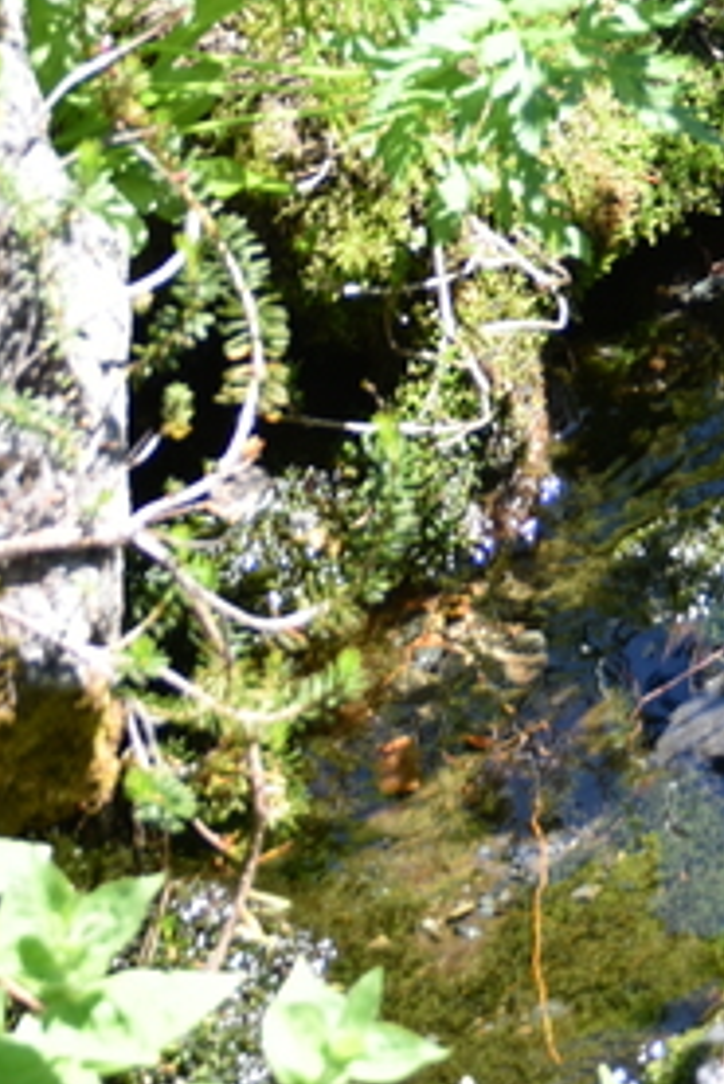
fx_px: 9460
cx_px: 904
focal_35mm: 314
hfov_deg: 4.4
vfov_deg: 6.5
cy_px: -235
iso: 140
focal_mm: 68
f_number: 4.8
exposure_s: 1/160
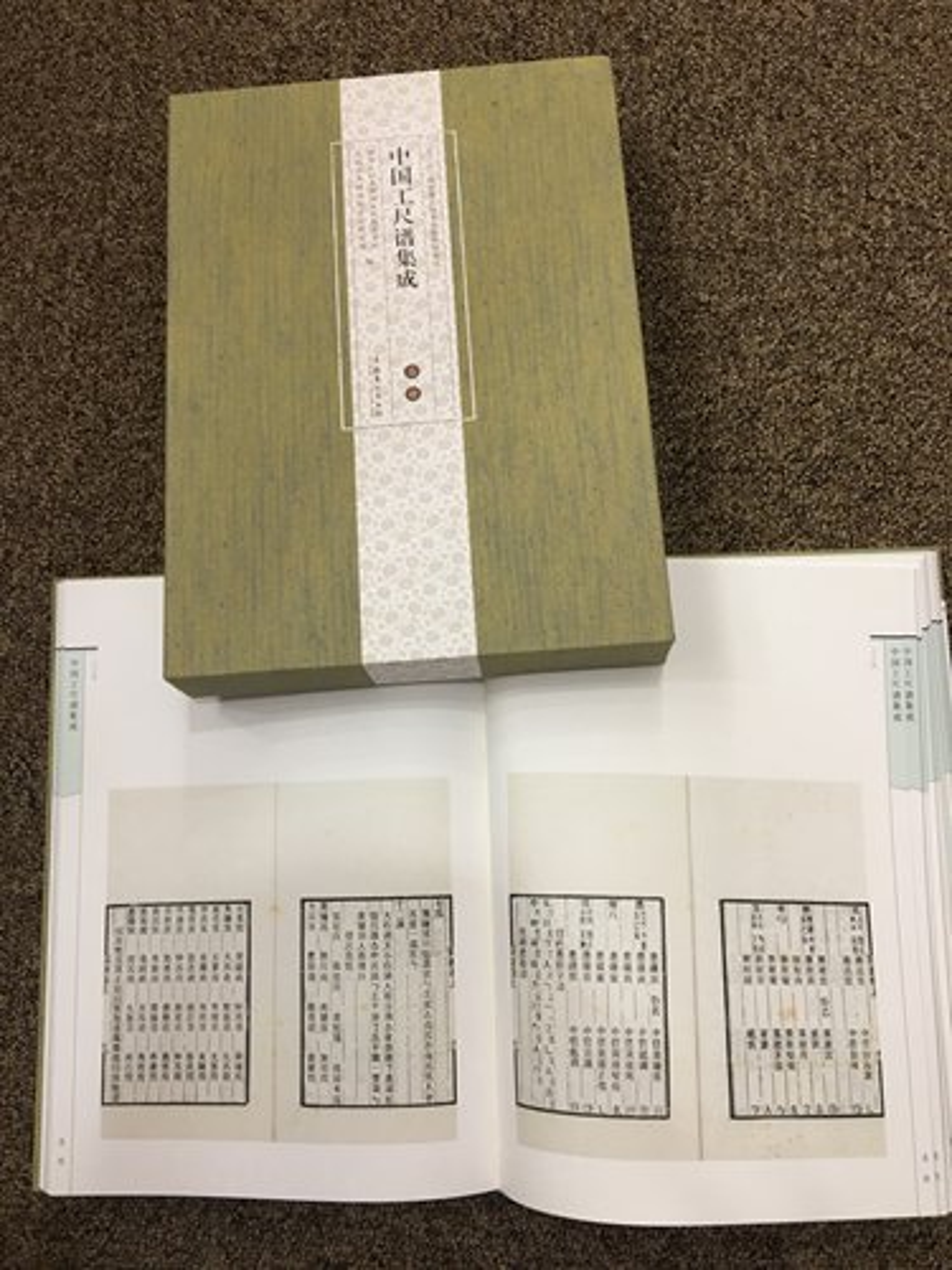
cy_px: 635
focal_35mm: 29
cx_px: 476
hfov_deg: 48.2
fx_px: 1063
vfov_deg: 61.7
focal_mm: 4.15
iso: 125
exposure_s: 1/33
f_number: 2.2
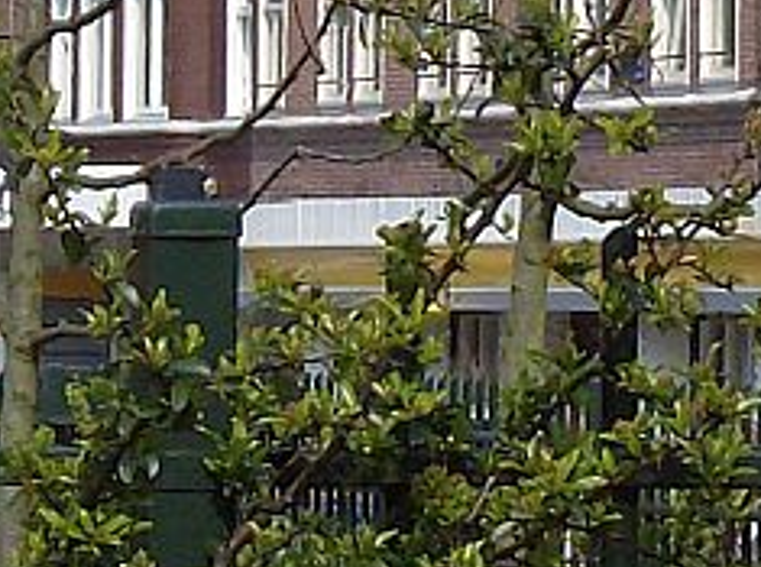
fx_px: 10328
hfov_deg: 4.2
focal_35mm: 471
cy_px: -345
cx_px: 295
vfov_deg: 3.1
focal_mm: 18
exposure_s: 1/343
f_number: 7.8
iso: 100
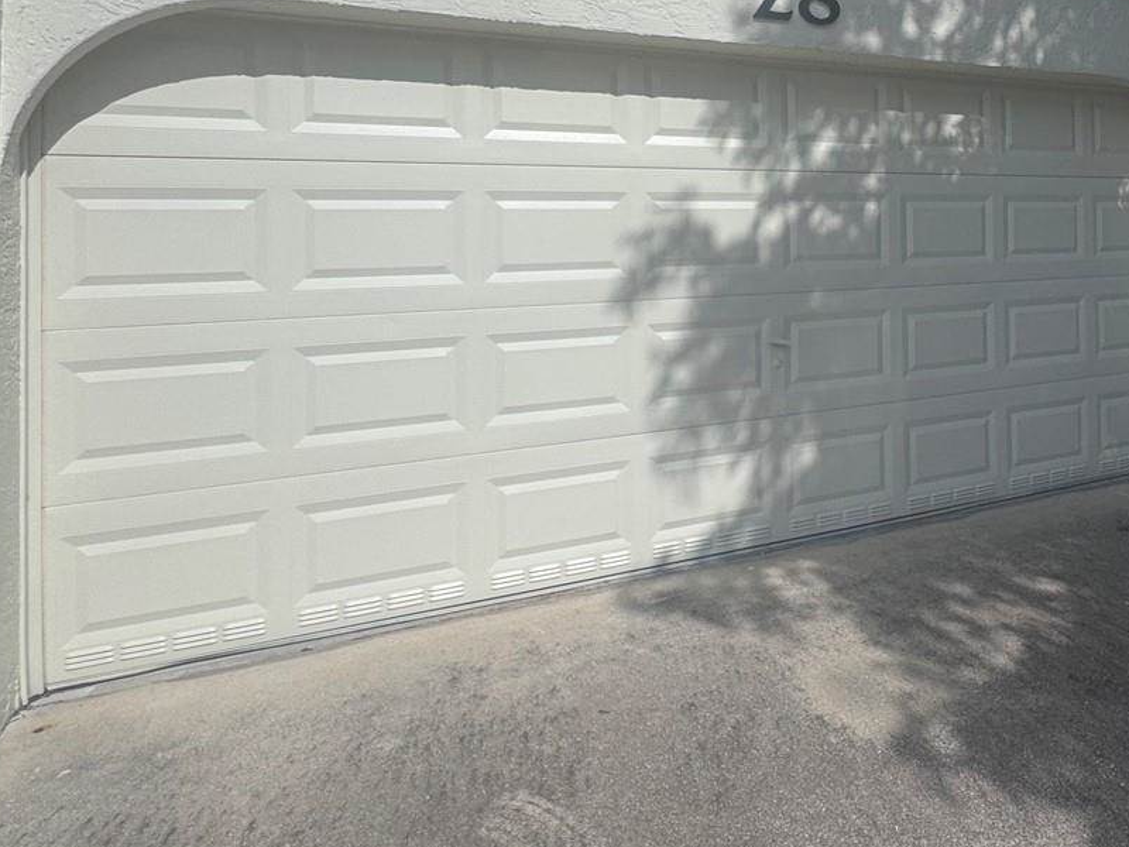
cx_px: 890
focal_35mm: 28
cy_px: 202
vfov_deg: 47.7
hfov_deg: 58.9
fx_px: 913
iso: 32
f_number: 2.2
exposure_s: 1/4367
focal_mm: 2.22
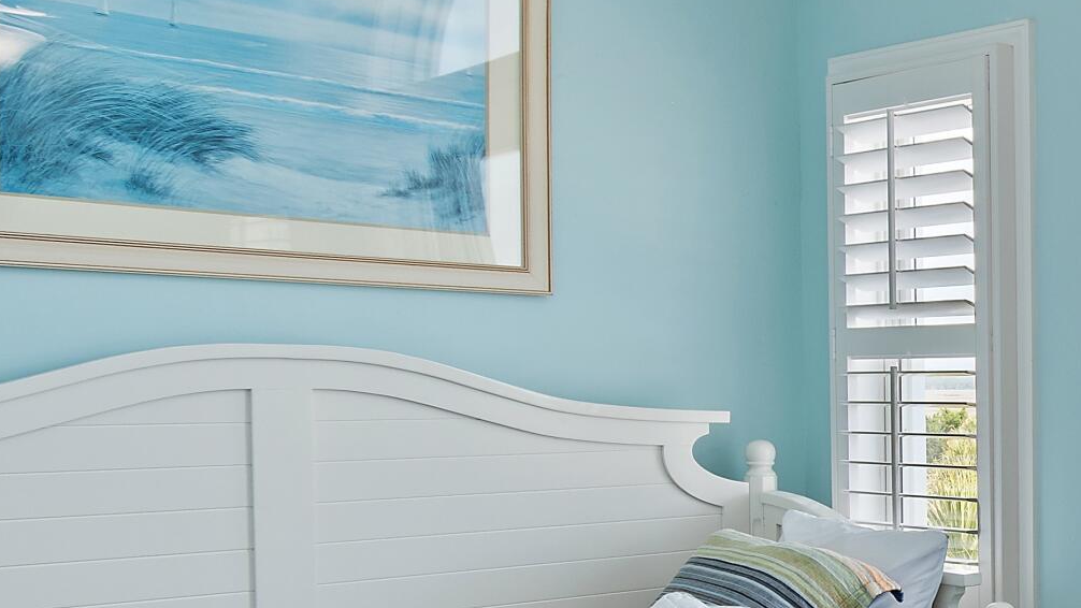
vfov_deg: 23.8
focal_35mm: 50
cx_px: 1484
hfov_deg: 30.3
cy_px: 429
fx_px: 1433
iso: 100
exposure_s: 1/20
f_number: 4.8
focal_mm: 11
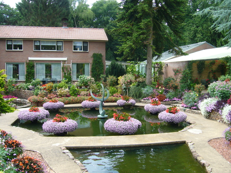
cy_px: 86
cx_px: 116
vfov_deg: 40.7
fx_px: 234
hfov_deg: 52.6
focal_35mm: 35
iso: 100
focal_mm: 5.8
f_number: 5.6
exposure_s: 1/125
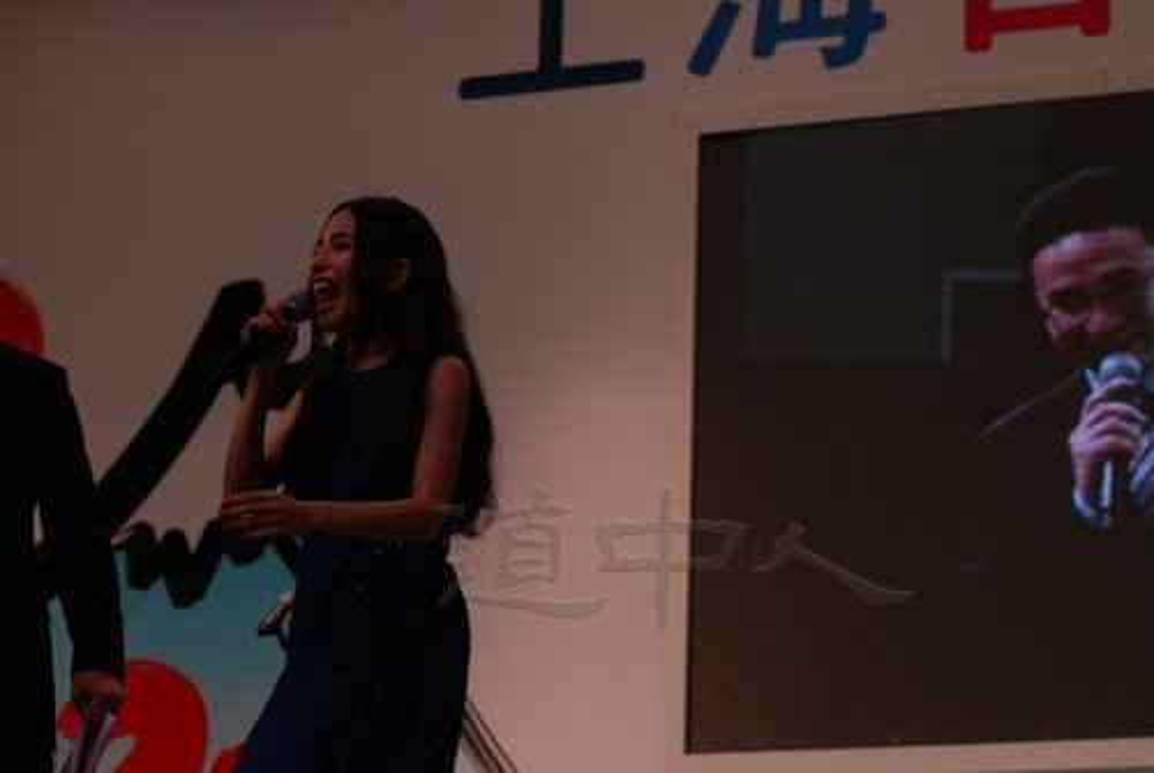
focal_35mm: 105
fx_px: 3371
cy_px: 386
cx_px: 577
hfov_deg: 19.4
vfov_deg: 13.1
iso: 100
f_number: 5.6
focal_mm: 70
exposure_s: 1/100
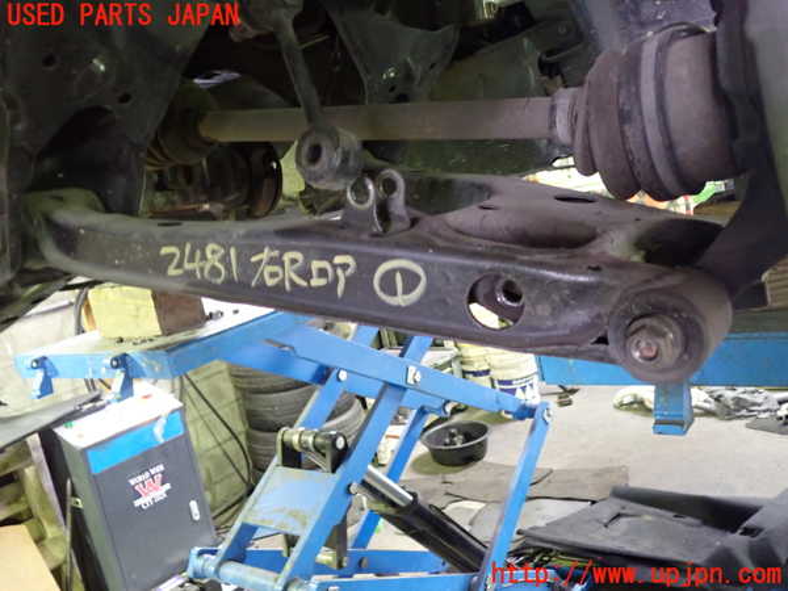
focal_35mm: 30
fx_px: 683
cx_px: 394
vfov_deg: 46.8
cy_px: 296
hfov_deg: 60.0
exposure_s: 1/10
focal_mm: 5.4
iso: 800
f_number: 2.3
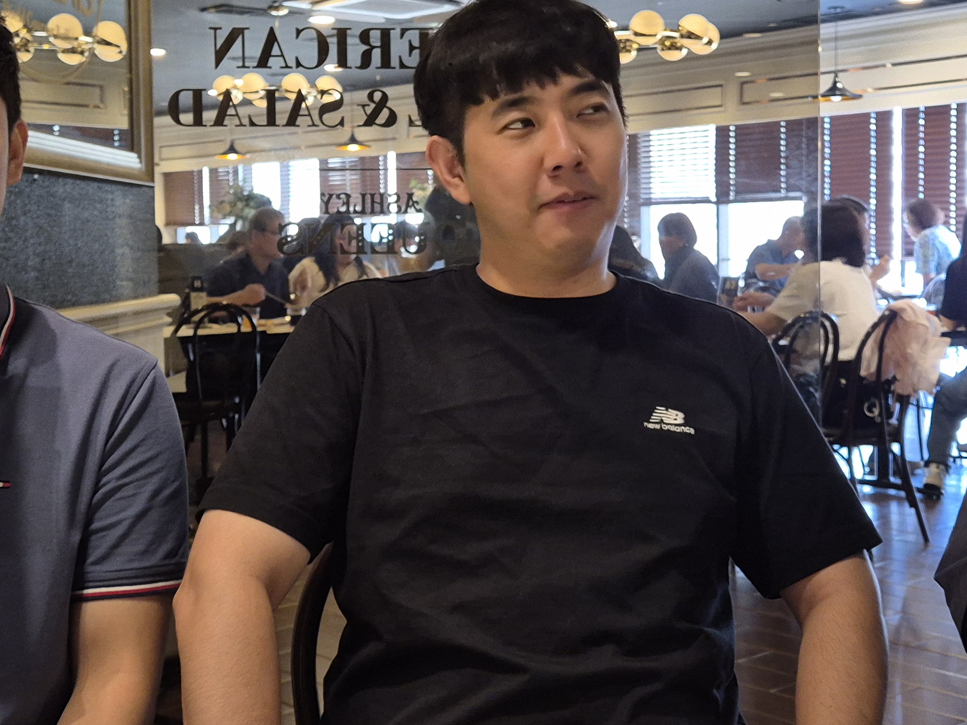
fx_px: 1481
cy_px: 318
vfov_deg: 27.5
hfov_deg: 36.1
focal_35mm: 53
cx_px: 532
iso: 400
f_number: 1.8
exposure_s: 1/120
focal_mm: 5.4
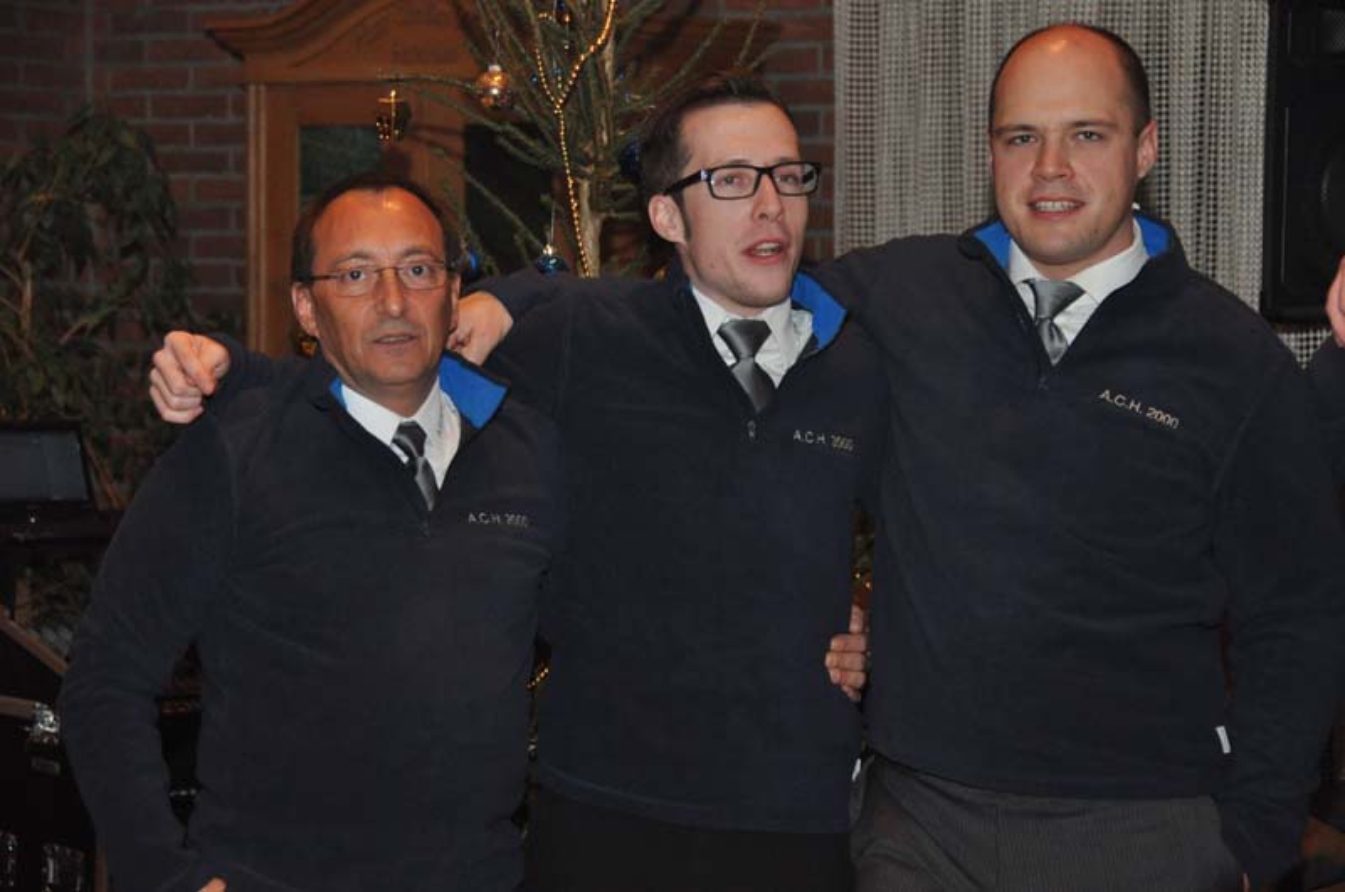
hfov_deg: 19.5
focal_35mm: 105
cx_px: 672
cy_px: 446
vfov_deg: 13.0
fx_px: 3917
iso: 1100
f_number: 5
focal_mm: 70
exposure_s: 1/60
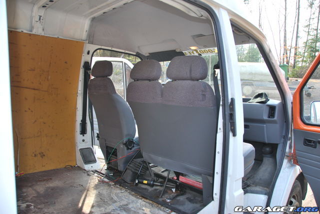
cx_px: 160
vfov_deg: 48.0
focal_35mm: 27
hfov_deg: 67.3
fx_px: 240
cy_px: 107
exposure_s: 1/125
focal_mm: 18
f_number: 3.5
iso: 140
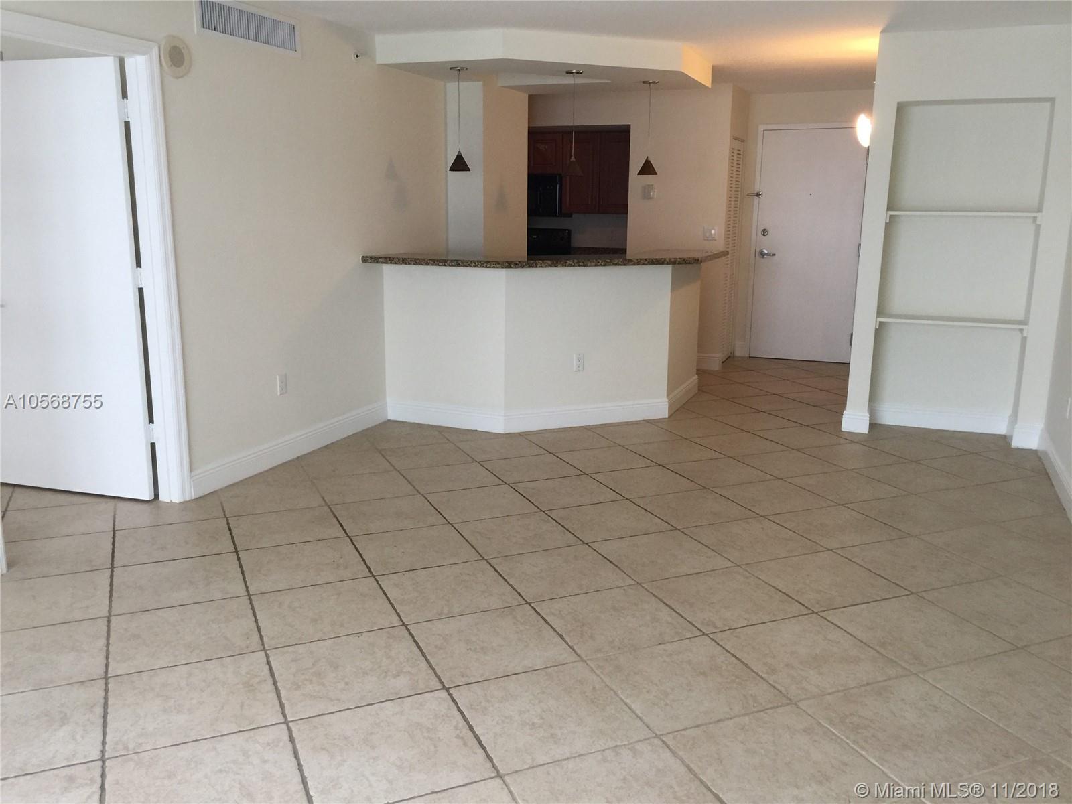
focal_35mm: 29
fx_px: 898
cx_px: 536
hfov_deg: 61.7
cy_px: 402
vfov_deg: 48.2
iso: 50
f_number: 2.2
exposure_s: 1/30
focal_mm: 4.15
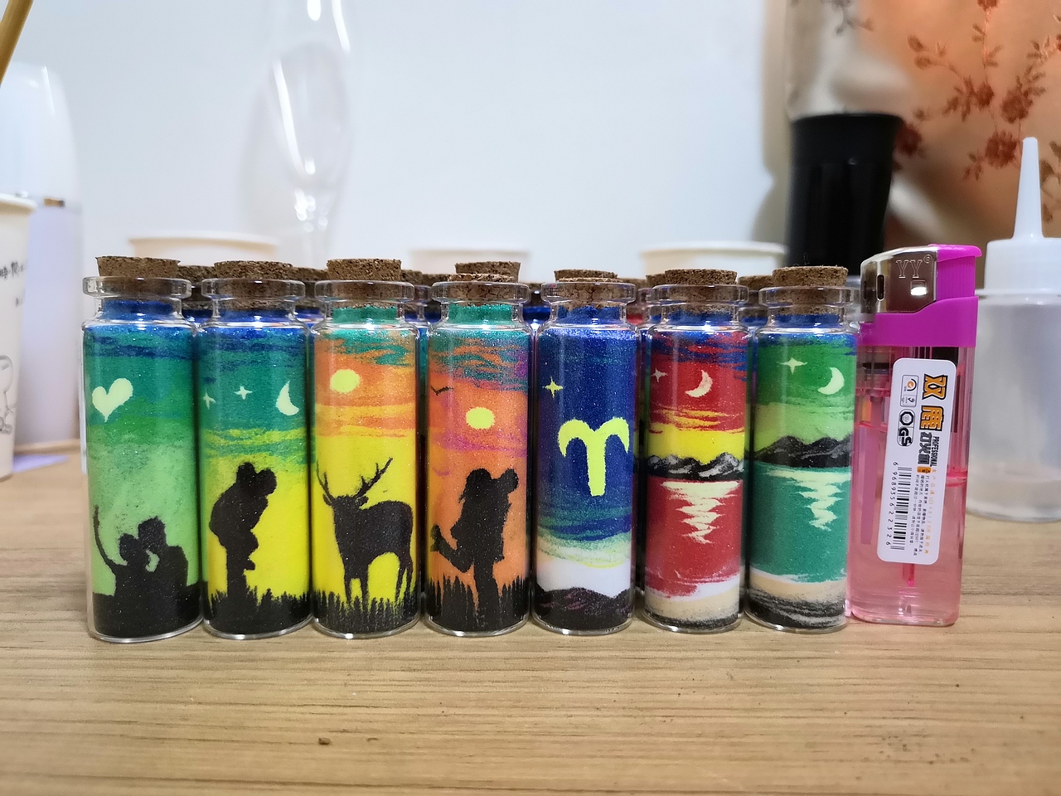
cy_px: 398
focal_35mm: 26
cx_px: 530
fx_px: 797
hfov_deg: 67.3
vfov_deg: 53.1
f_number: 1.8
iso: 640
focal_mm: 4.75
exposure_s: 1/16.7
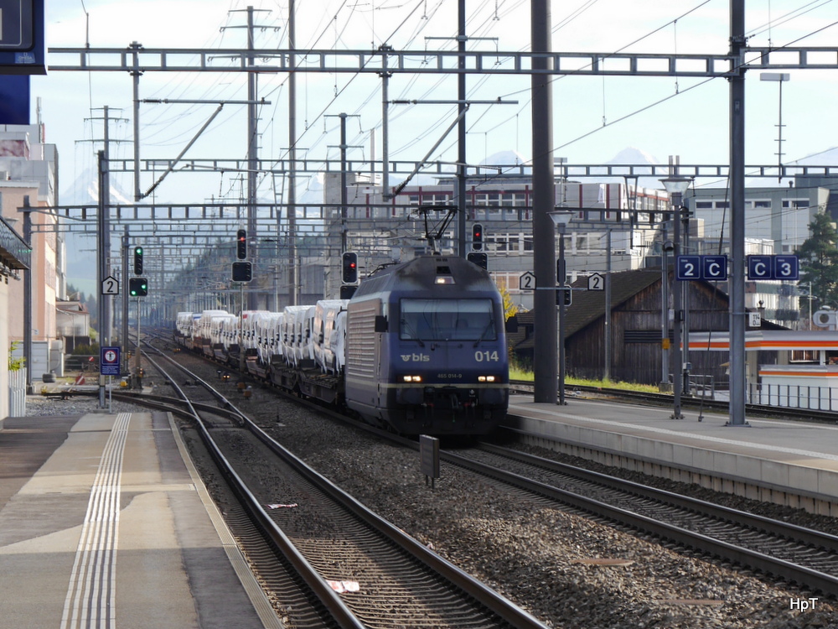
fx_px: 2034
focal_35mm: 84
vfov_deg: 17.6
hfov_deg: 23.3
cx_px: 419
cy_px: 314
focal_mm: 42
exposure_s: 1/200
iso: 160
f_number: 7.1
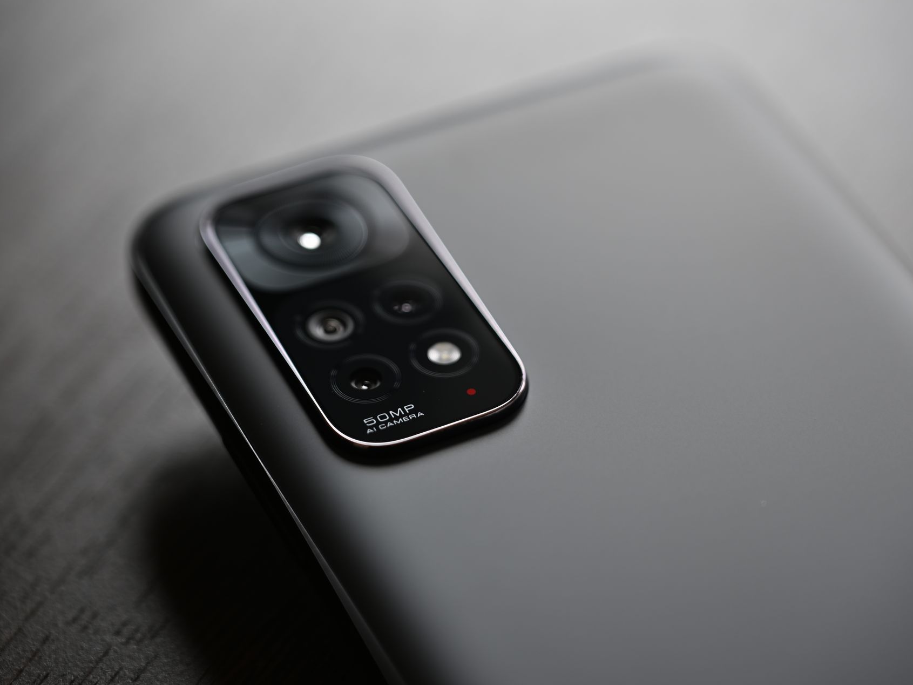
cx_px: 488
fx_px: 3455
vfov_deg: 11.3
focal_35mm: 131
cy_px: 340
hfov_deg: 15.1
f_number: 4
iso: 64
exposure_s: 1/125
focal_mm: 120
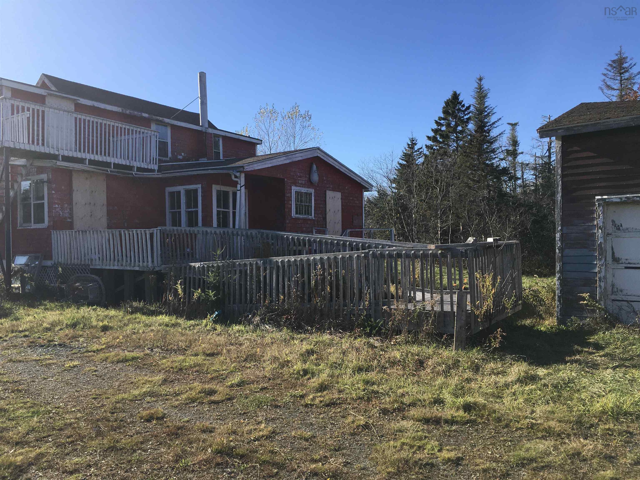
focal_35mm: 29
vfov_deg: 48.2
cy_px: 240
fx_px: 536
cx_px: 320
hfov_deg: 61.7
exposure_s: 1/1304
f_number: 2.2
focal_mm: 4.15
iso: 25
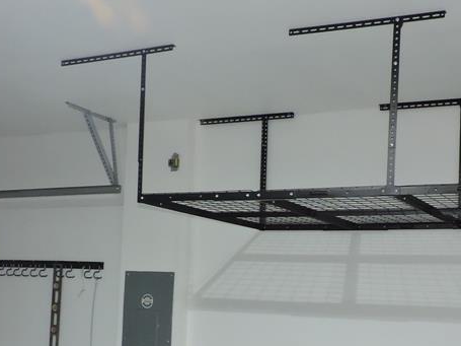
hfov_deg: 35.3
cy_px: 276
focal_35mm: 54
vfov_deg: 26.5
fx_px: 719
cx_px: 299
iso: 560
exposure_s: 1/40
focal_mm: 4.3
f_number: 3
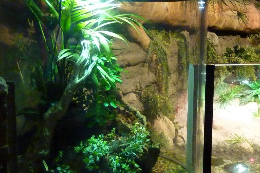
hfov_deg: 40.0
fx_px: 339
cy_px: 76
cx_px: 212
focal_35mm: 47
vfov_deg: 28.6
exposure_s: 1/60
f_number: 3.3
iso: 800
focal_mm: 4.1
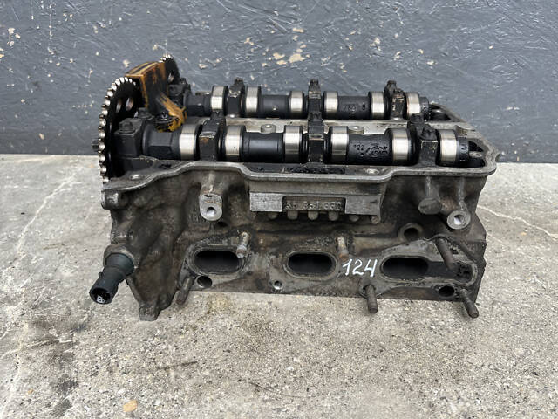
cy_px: 210
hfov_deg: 67.3
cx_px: 279
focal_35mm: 26
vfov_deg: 53.1
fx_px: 419
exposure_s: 1/283
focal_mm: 5.1
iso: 40
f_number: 1.6
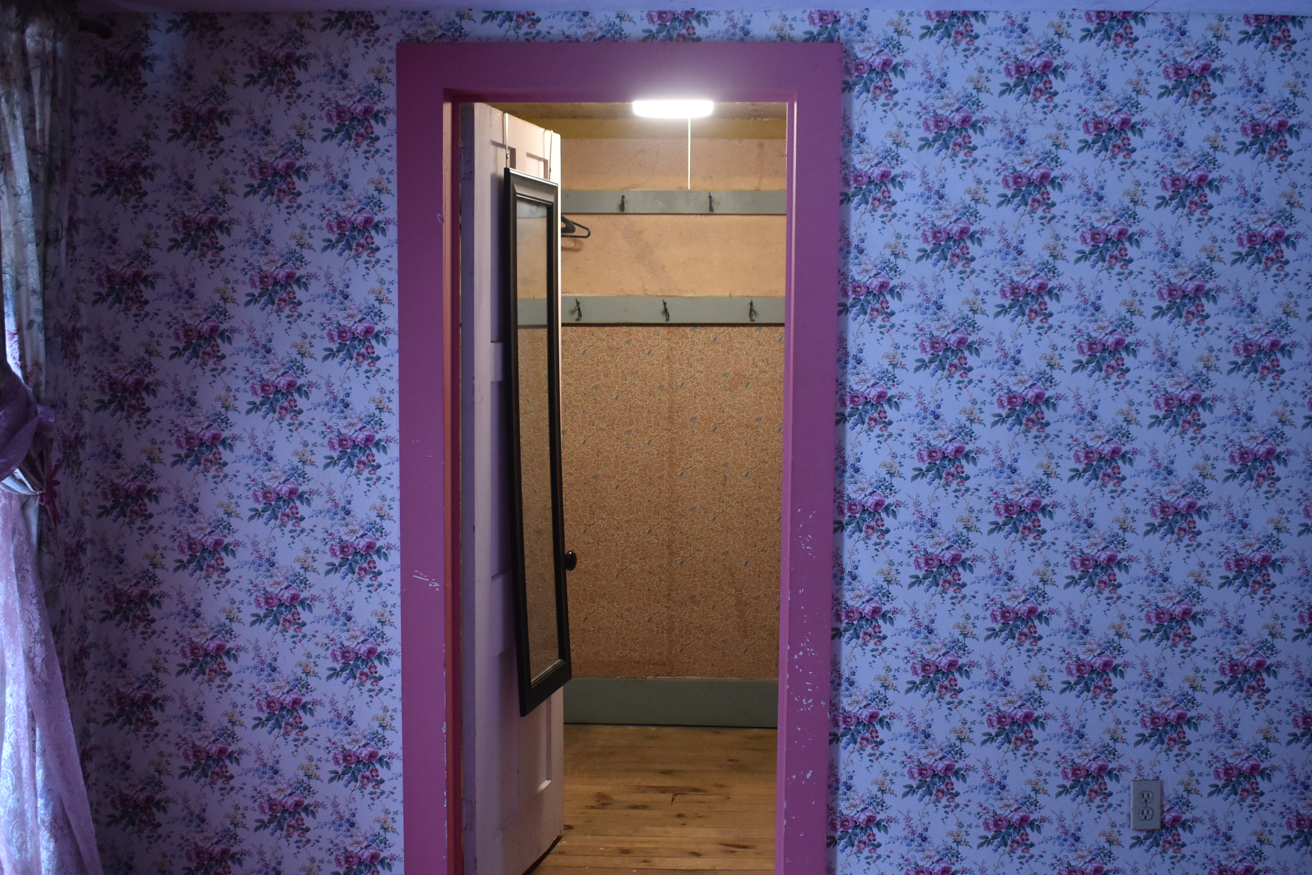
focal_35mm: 43
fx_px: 1567
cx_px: 668
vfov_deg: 31.2
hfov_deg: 45.4
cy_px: 461
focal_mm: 22
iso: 1400
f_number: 3.8
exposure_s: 1/60
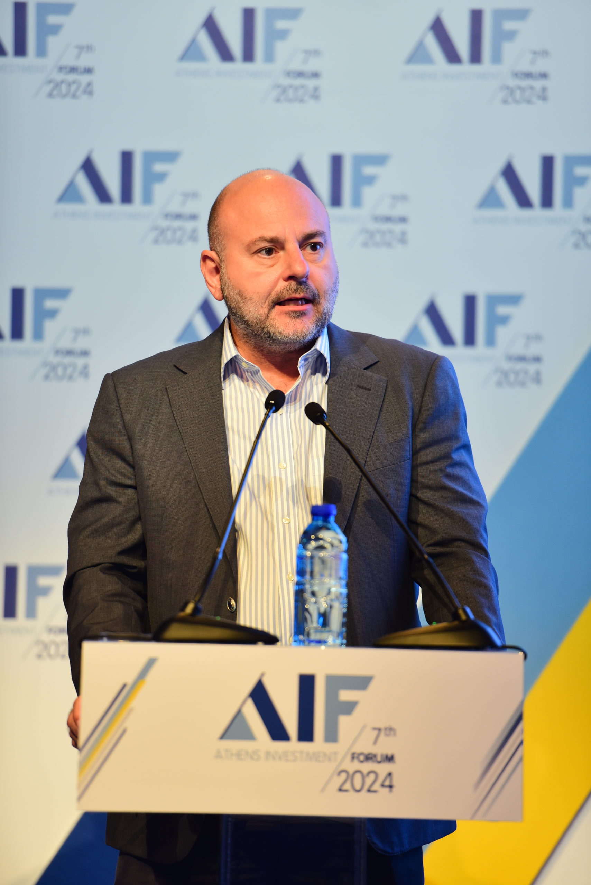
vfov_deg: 10.3
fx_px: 4920
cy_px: 442
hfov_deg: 6.9
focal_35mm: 200
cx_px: 296
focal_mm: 200
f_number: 2.8
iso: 800
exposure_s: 1/160
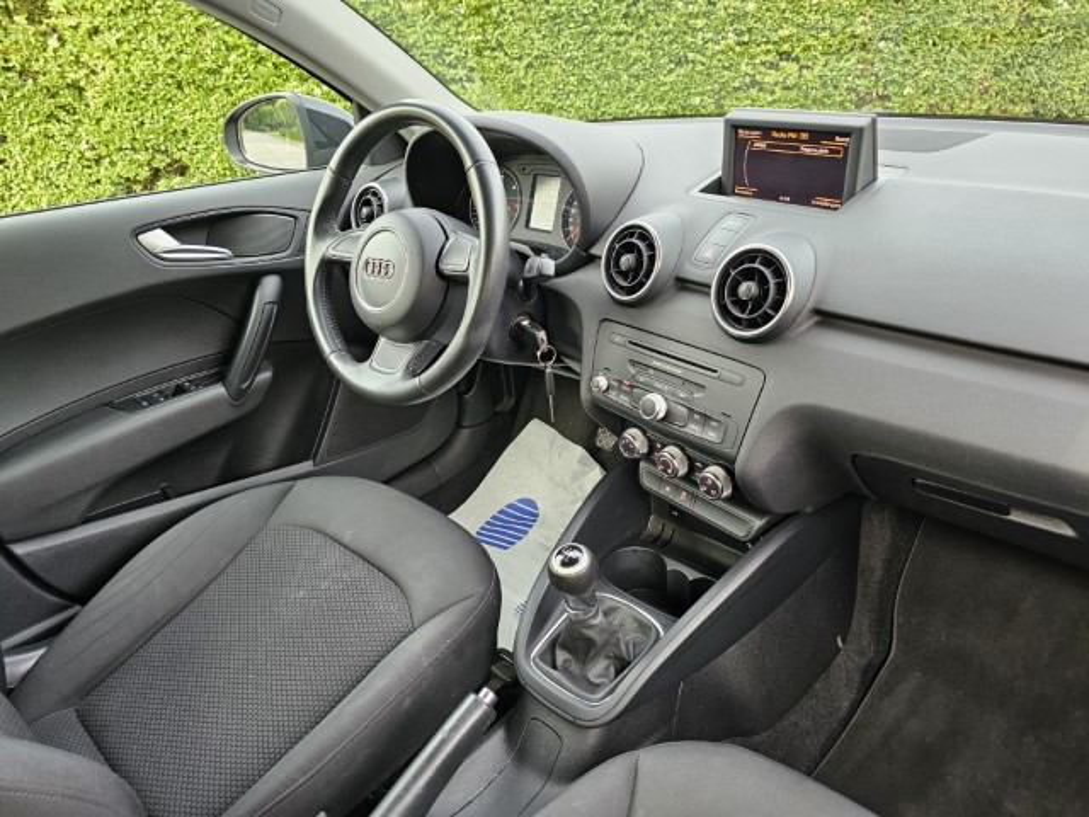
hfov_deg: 73.9
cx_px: 544
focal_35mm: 23
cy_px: 408
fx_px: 724
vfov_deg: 58.9
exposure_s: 1/100
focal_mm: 6.3
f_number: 1.7
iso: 200
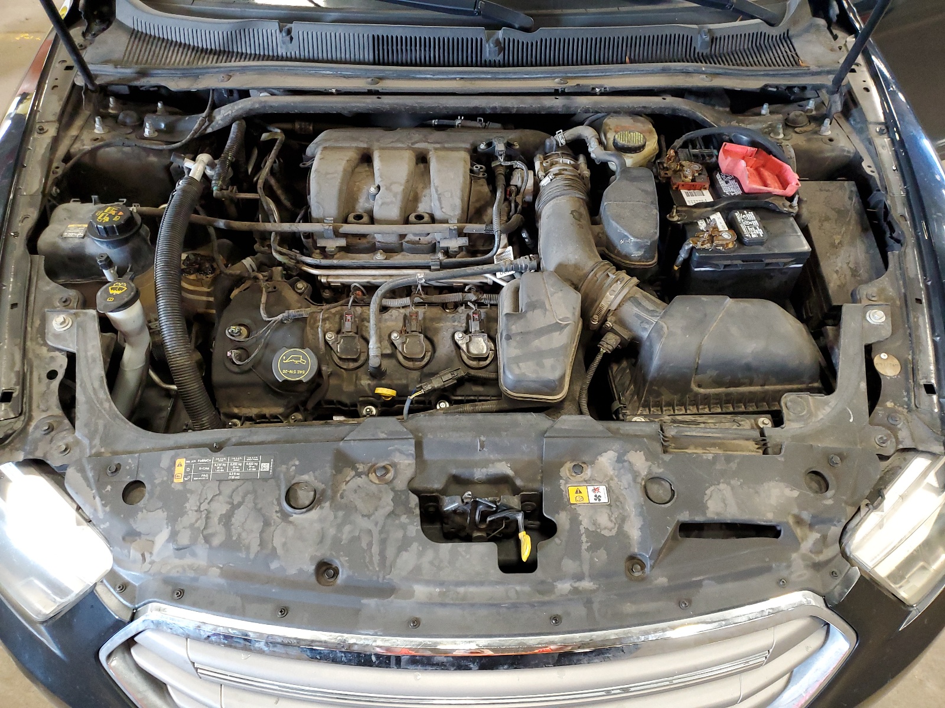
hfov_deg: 67.3
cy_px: 354
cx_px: 472
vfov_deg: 53.1
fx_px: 710
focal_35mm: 26
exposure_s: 1/40
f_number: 1.5
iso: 292
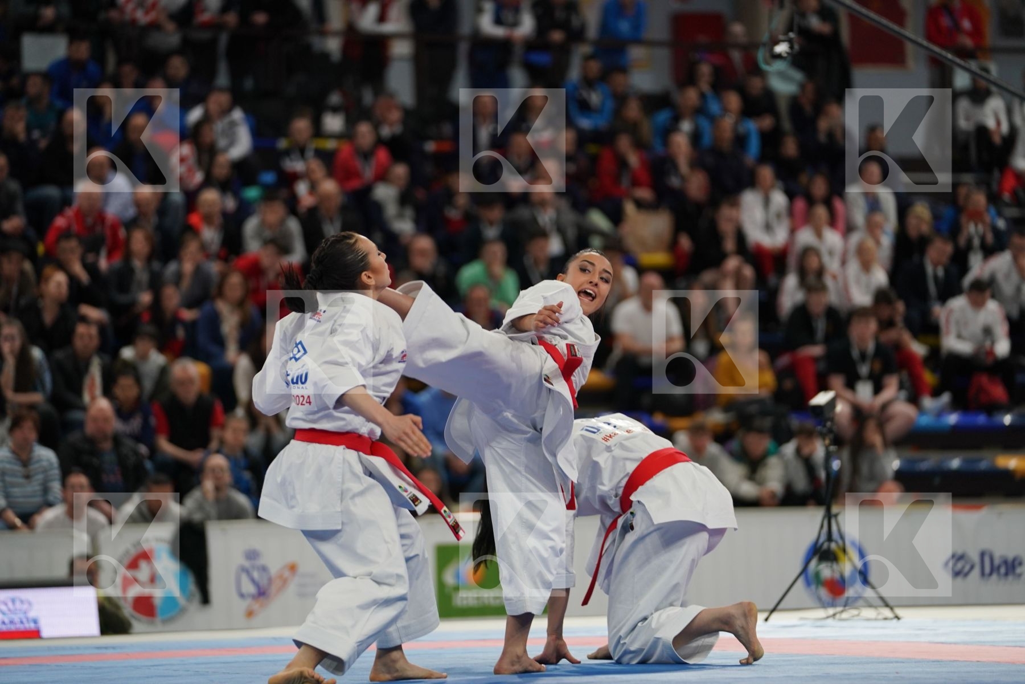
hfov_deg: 12.2
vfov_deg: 8.2
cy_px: 342
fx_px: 4783
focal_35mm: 168
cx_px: 512
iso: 800
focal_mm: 168
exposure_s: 1/500
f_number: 2.8
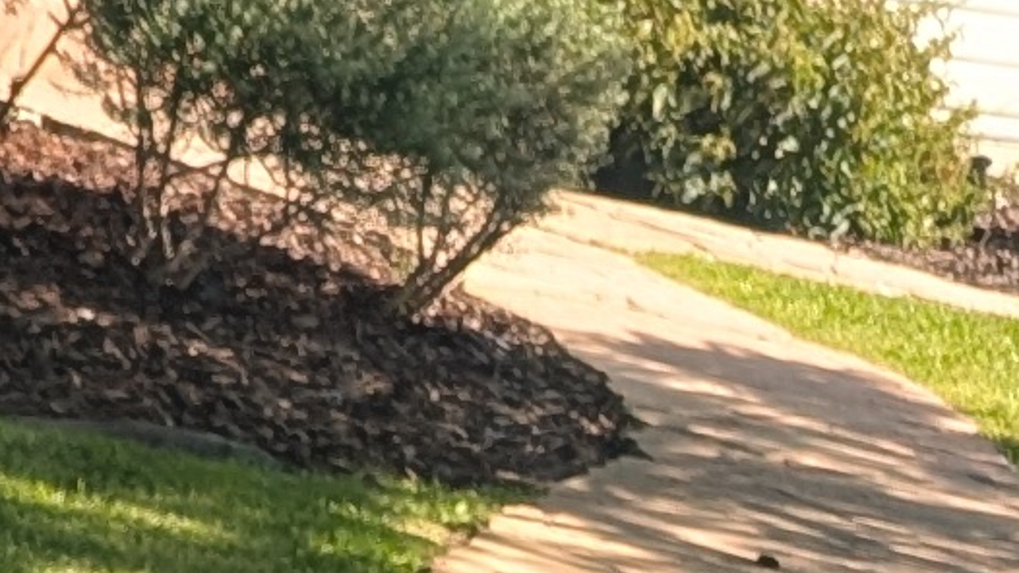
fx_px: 5486
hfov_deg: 9.3
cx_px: -1575
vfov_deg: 5.0
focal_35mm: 203
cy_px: 2788
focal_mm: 6.9
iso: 20
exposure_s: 1/358
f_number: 1.68
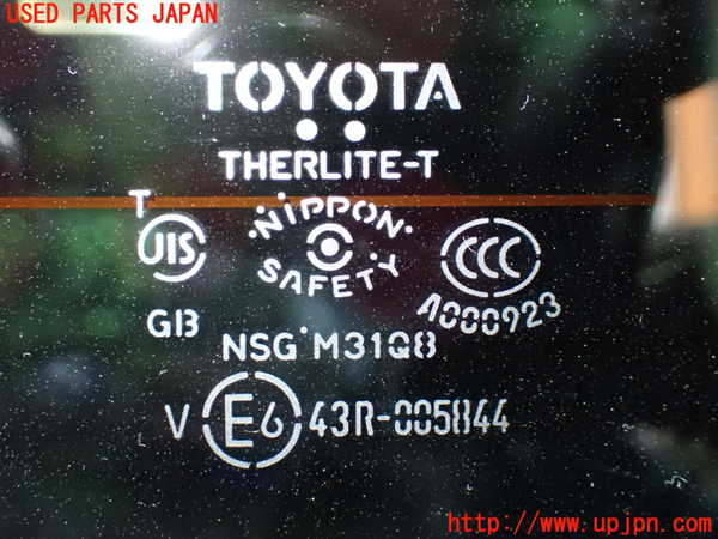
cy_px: 270
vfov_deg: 27.0
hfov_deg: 35.5
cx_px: 359
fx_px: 1120
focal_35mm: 54
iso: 1600
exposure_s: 1/25
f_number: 3.3
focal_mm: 9.65
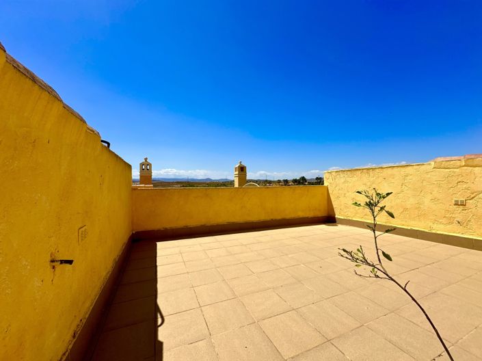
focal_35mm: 14
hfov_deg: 102.1
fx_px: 195
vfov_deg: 85.6
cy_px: 180
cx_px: 241
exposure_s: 1/3610
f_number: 2.2
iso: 40
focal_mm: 2.22
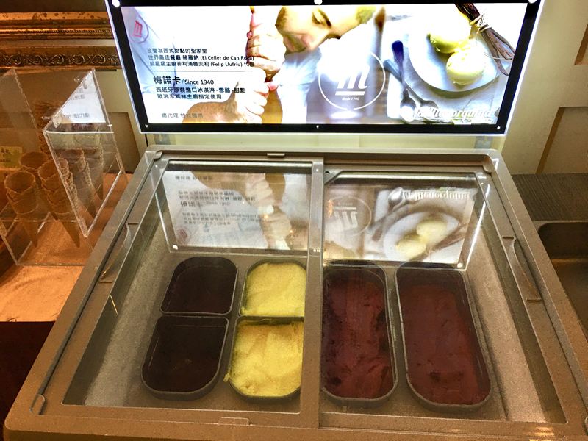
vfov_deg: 48.2
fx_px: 493
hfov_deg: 61.7
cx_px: 294
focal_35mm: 29
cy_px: 220
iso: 32
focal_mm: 4.15
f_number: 2.2
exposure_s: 1/30
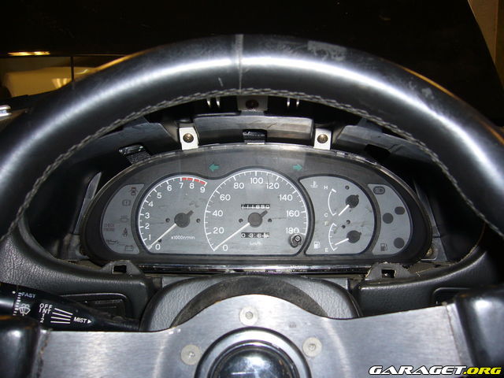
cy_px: 189
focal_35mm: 35
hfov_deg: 52.6
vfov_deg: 40.7
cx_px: 252
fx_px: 510
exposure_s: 1/60
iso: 80
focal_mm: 5.8
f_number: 2.8
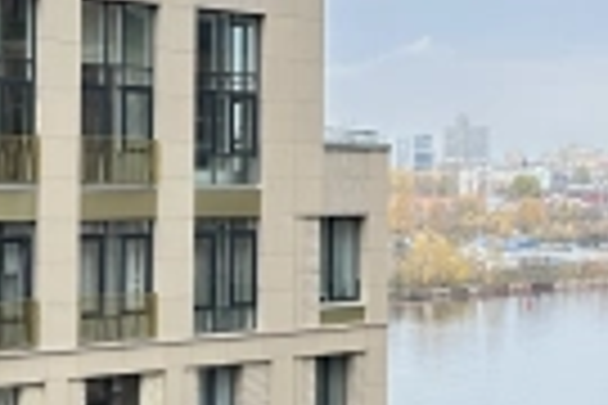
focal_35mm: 115
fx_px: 1942
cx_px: 432
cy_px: 148
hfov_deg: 17.7
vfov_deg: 11.9
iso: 80
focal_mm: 6.86
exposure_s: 1/864
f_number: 1.78
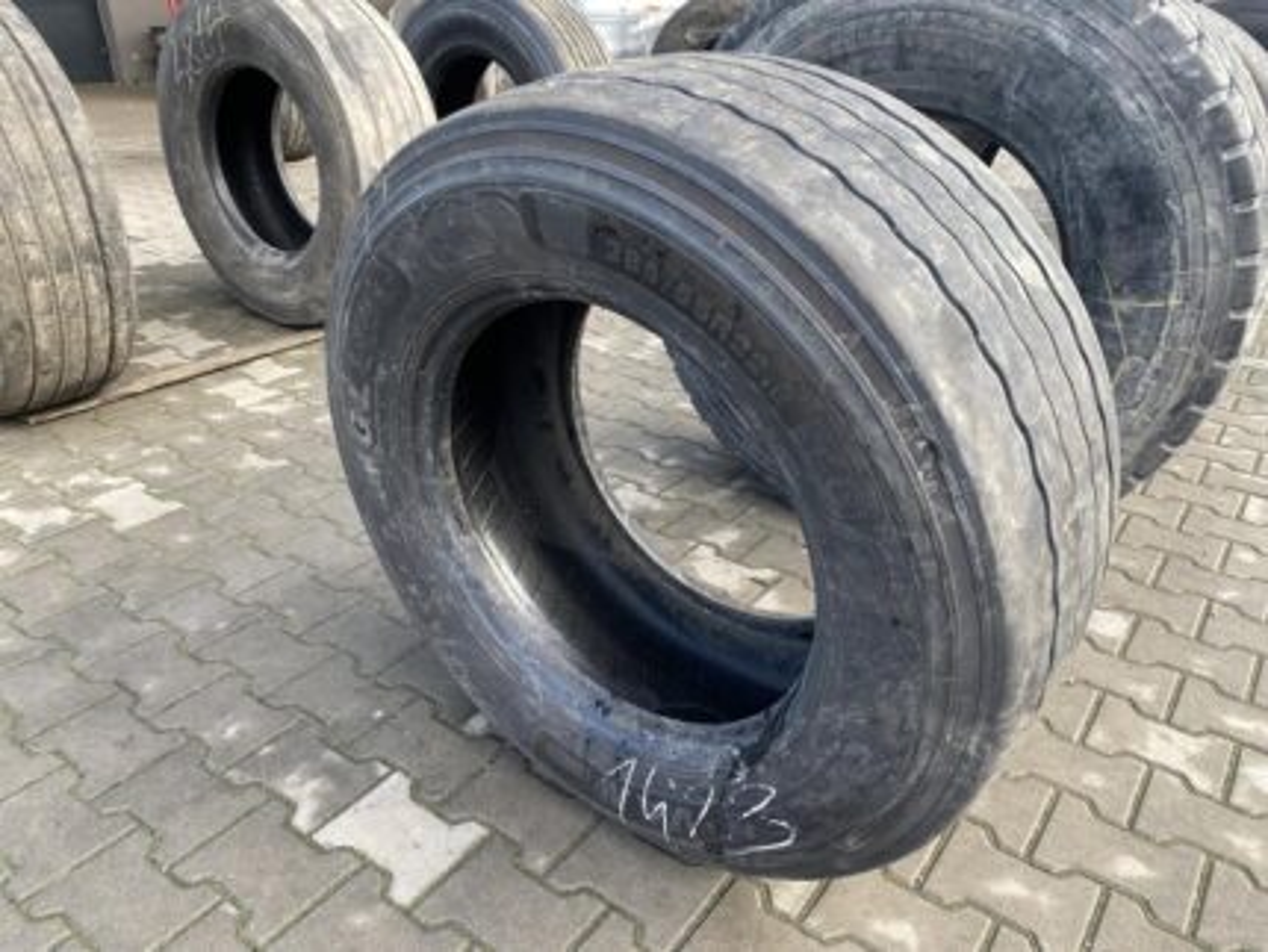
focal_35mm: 26
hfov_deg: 67.3
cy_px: 476
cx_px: 634
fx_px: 953
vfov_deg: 53.1
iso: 50
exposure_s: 1/100
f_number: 1.8
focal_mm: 4.25
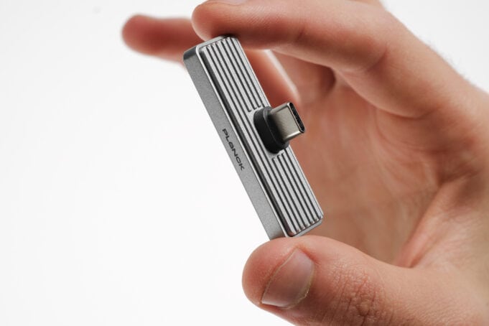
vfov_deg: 15.2
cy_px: 163
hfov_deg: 22.6
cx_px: 244
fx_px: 1222
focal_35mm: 90
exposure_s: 1/200
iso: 320
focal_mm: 60
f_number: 8
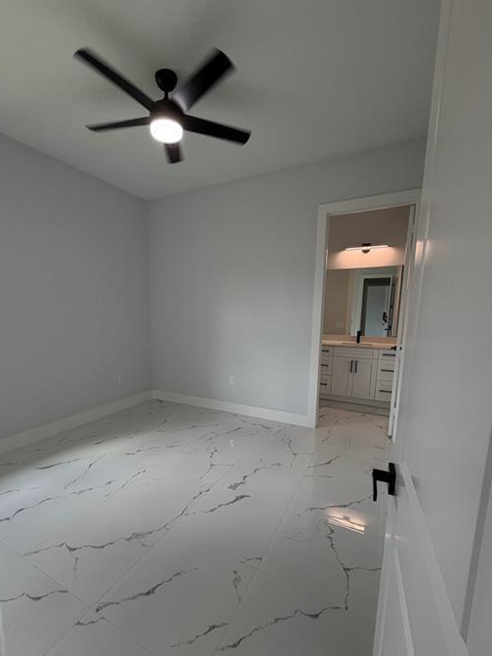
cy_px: 359
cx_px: 213
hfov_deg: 77.7
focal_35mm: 16
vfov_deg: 94.2
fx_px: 303
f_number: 2.2
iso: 100
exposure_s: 1/120
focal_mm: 2.22
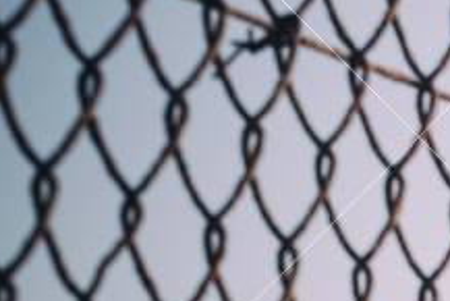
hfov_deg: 4.5
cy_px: 448
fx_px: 5616
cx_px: 1180
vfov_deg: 3.1
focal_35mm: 449
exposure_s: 1/500
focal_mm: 50
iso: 100
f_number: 7.1
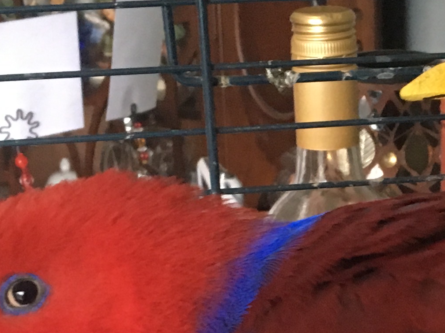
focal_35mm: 116
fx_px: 1491
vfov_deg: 12.5
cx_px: 433
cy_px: 392
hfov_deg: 16.7
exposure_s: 1/20
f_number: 2.2
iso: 200
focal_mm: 4.15
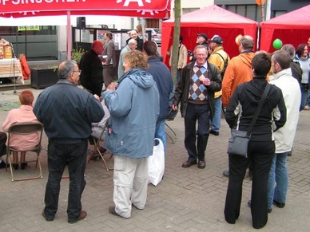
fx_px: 439
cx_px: 113
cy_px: 100
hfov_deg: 38.6
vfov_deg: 29.6
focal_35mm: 49
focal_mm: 6.3
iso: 80
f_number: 2.8
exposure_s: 1/250
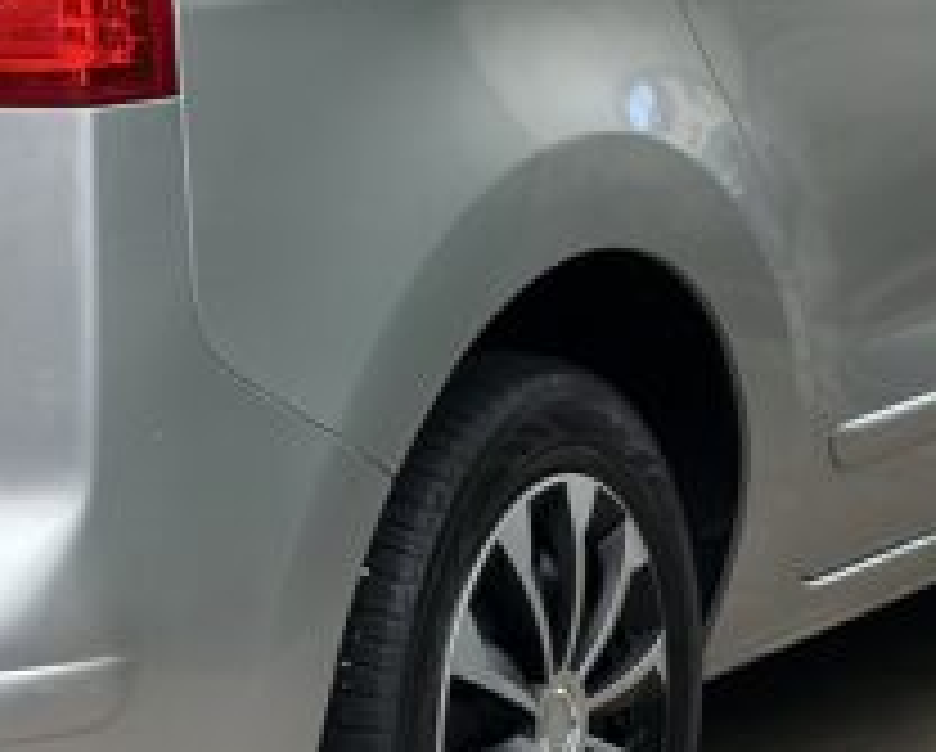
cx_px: 54
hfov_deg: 10.6
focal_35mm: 180
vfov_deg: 8.6
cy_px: 32
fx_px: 4993
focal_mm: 6.86
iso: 64
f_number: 1.78
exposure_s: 1/672
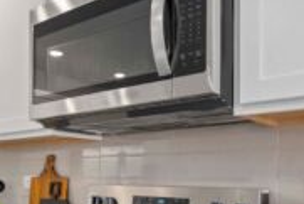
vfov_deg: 30.7
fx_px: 355
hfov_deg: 46.3
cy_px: 180
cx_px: 134
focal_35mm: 42
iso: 320
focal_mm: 19
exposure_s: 1/30
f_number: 6.7
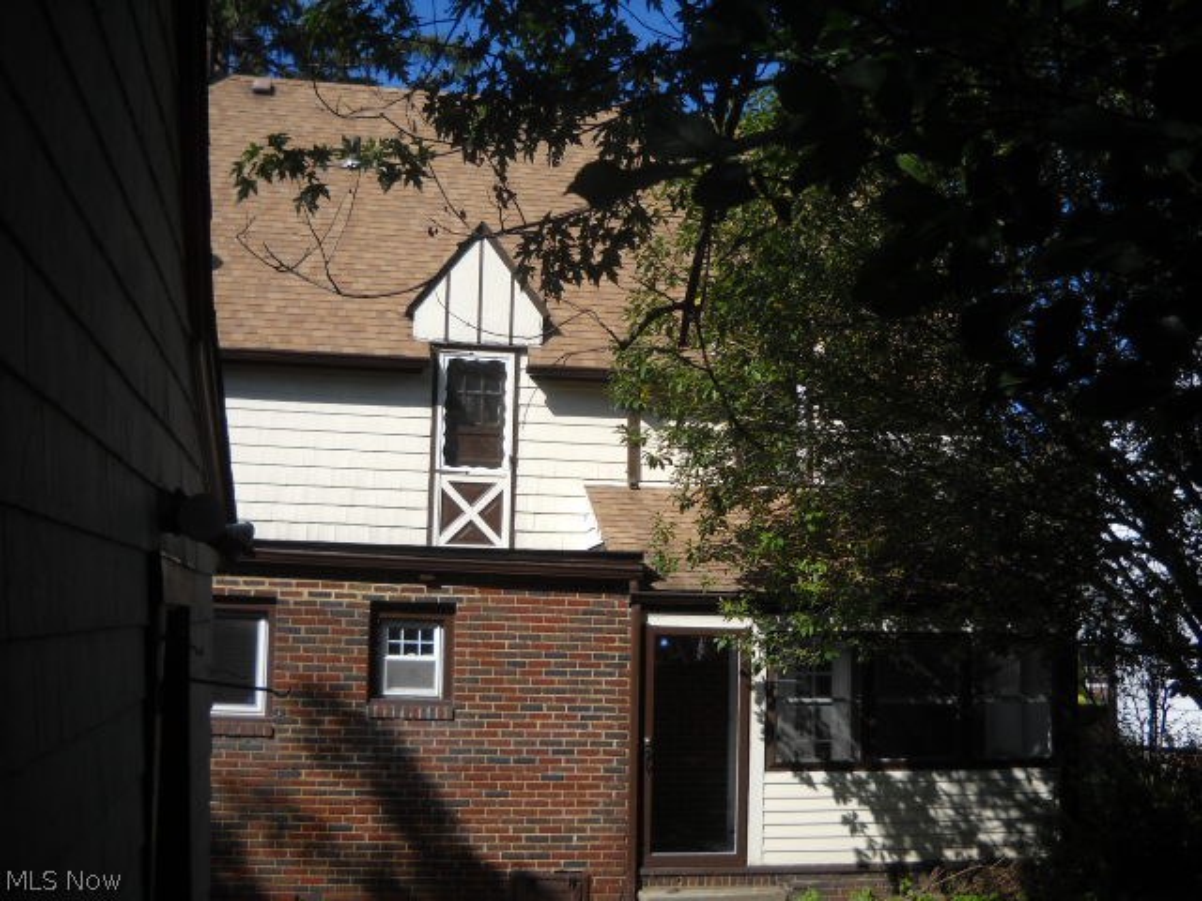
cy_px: 450
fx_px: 1424
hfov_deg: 45.8
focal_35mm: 41
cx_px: 601
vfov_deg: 35.1
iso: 64
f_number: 5.5
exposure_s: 1/296
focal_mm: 6.72
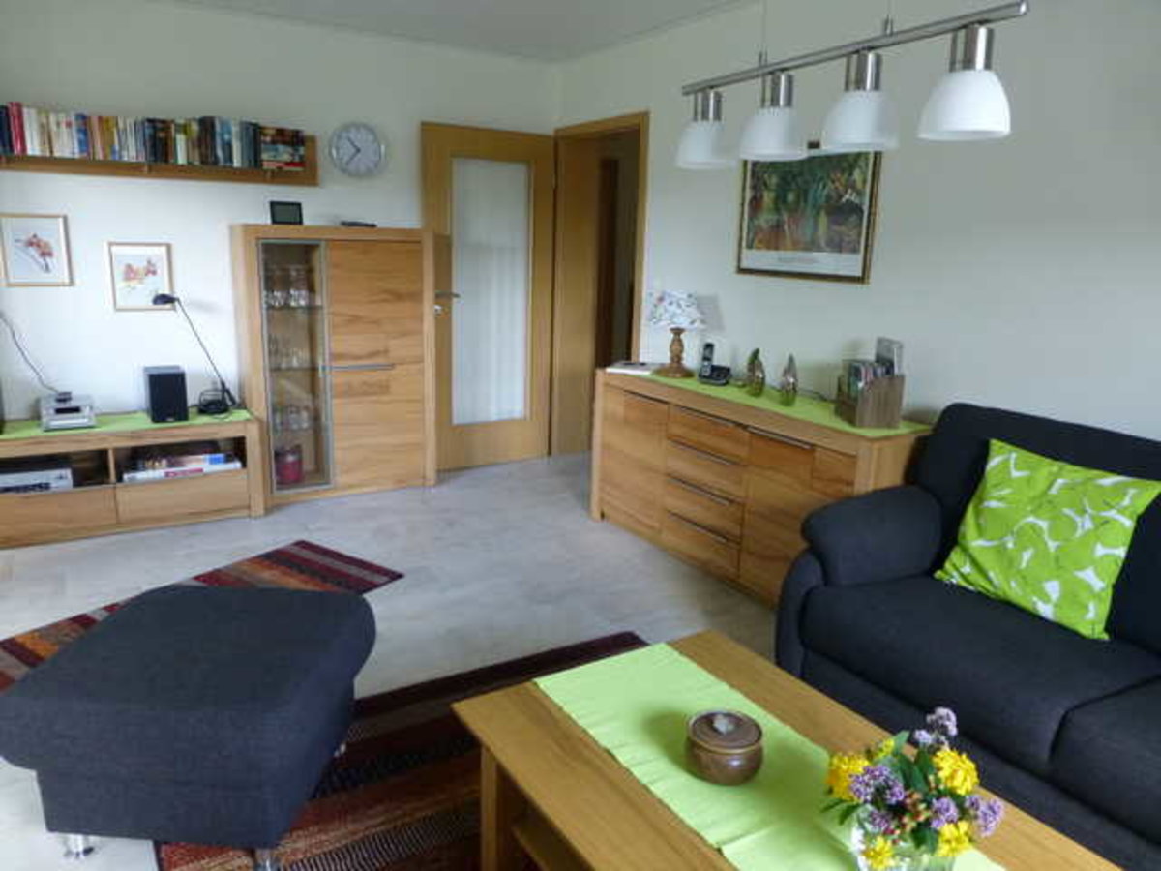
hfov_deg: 71.6
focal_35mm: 24
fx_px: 805
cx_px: 580
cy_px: 436
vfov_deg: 56.8
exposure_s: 1/20
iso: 400
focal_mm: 4.3
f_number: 3.3
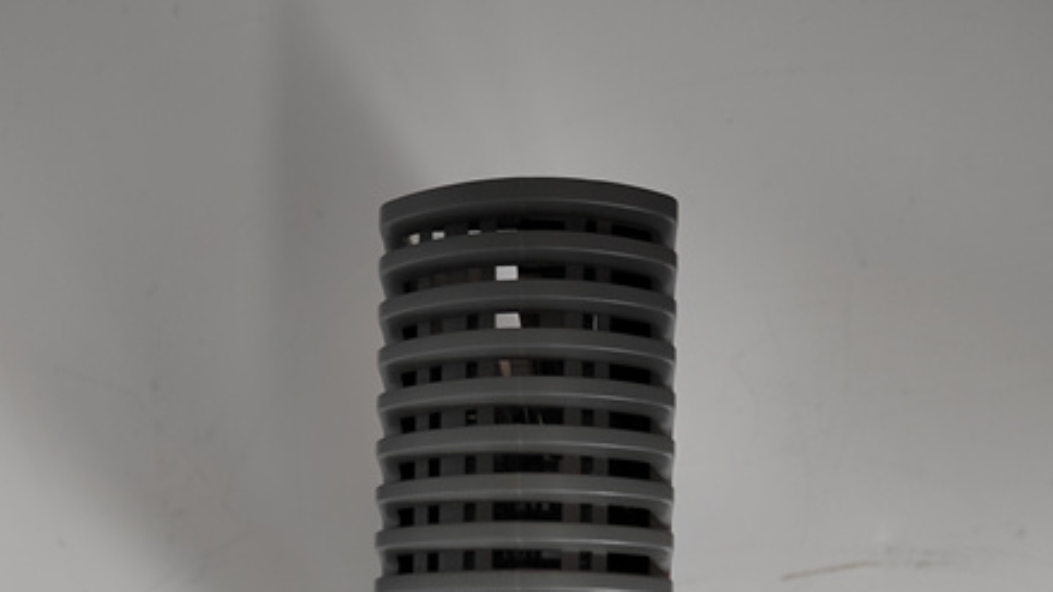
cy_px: 733
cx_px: 489
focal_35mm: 38
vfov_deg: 27.1
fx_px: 1061
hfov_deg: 52.7
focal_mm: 5.52
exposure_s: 1/100
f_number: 1.9
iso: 384
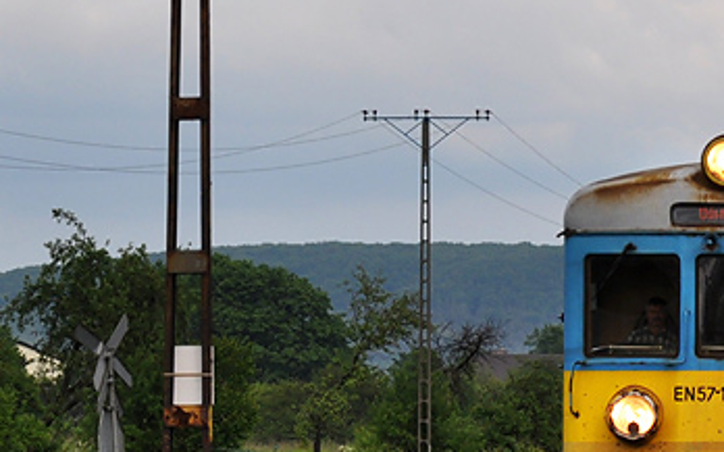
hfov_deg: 5.4
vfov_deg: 3.4
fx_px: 7651
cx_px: 886
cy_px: 150
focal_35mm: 388
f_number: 8
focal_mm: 98
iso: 200
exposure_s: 1/250
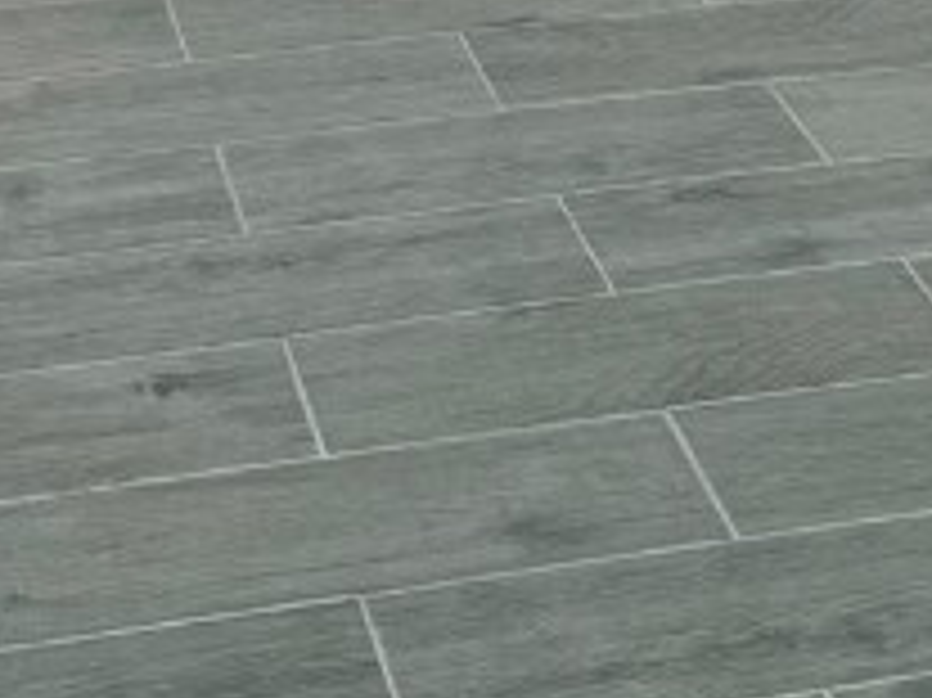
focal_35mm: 119
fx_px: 3202
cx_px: 558
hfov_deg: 16.5
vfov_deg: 11.0
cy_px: -833
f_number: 1.78
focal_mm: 6.86
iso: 64
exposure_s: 1/244
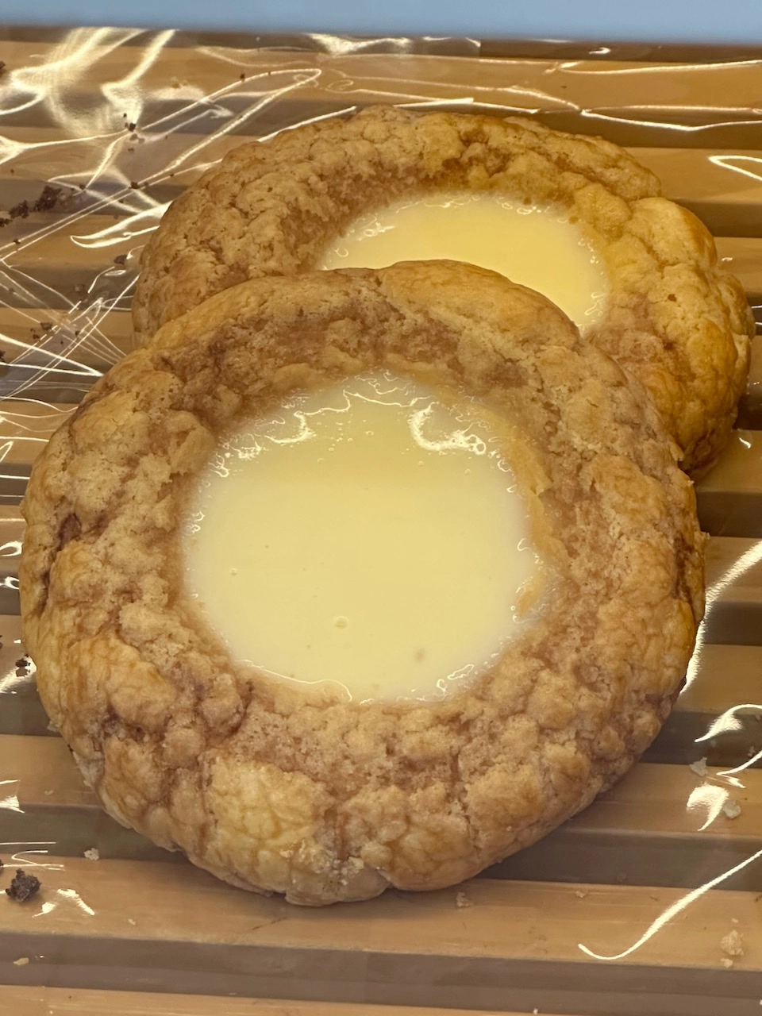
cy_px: 508
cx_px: 381
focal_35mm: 77
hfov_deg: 19.1
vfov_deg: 25.3
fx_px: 2260
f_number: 2.8
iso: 250
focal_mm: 9
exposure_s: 1/120
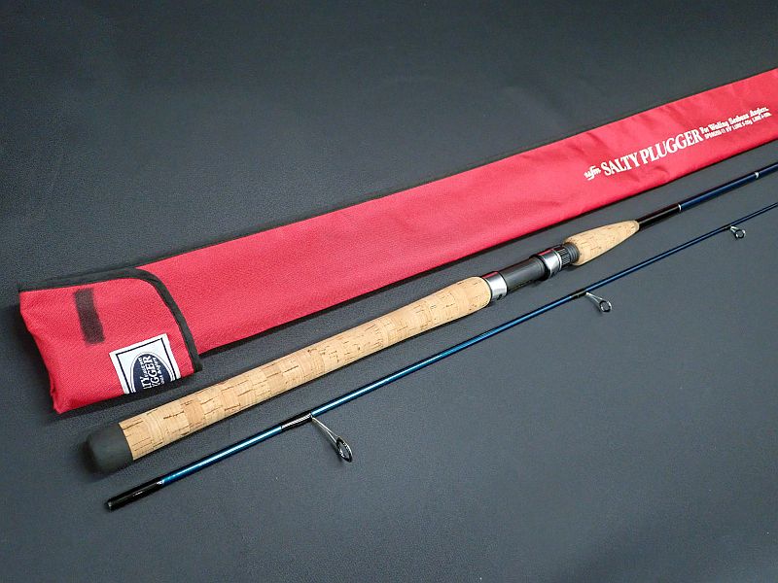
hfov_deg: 60.0
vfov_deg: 46.8
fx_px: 674
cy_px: 292
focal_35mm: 30
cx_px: 389
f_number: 2.3
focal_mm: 5.5
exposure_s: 1/30
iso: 640
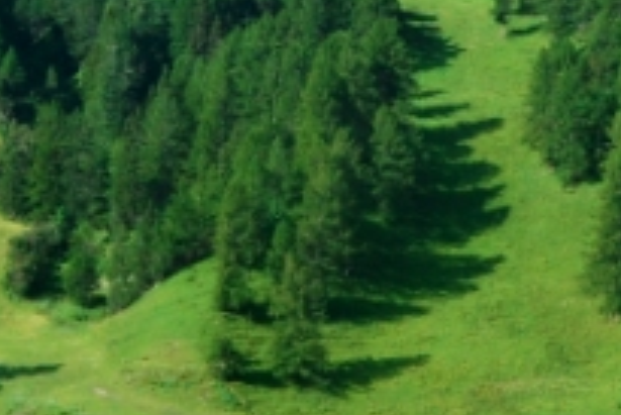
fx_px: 2330
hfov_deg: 15.0
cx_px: 82
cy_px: 156
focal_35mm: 135
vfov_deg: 10.2
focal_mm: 18
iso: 400
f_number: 10
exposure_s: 1/320
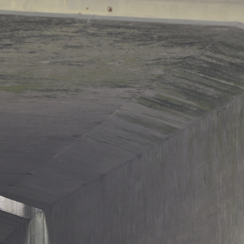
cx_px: 102
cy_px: 106
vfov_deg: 6.7
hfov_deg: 6.7
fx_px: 2073
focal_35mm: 260
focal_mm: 70
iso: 400
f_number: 4
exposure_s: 1/160
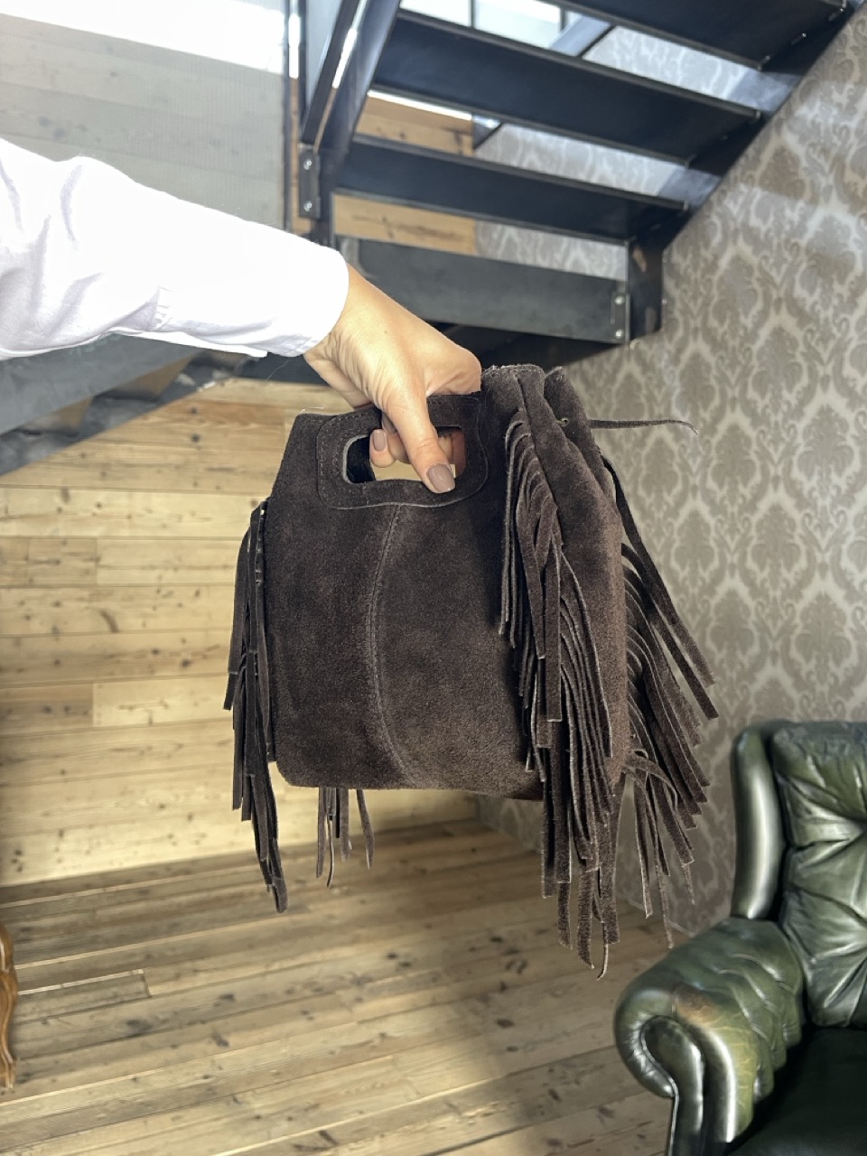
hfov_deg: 54.9
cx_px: 434
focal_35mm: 25
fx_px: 835
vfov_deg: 69.4
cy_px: 578
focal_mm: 5.1
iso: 200
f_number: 1.6
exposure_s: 1/60
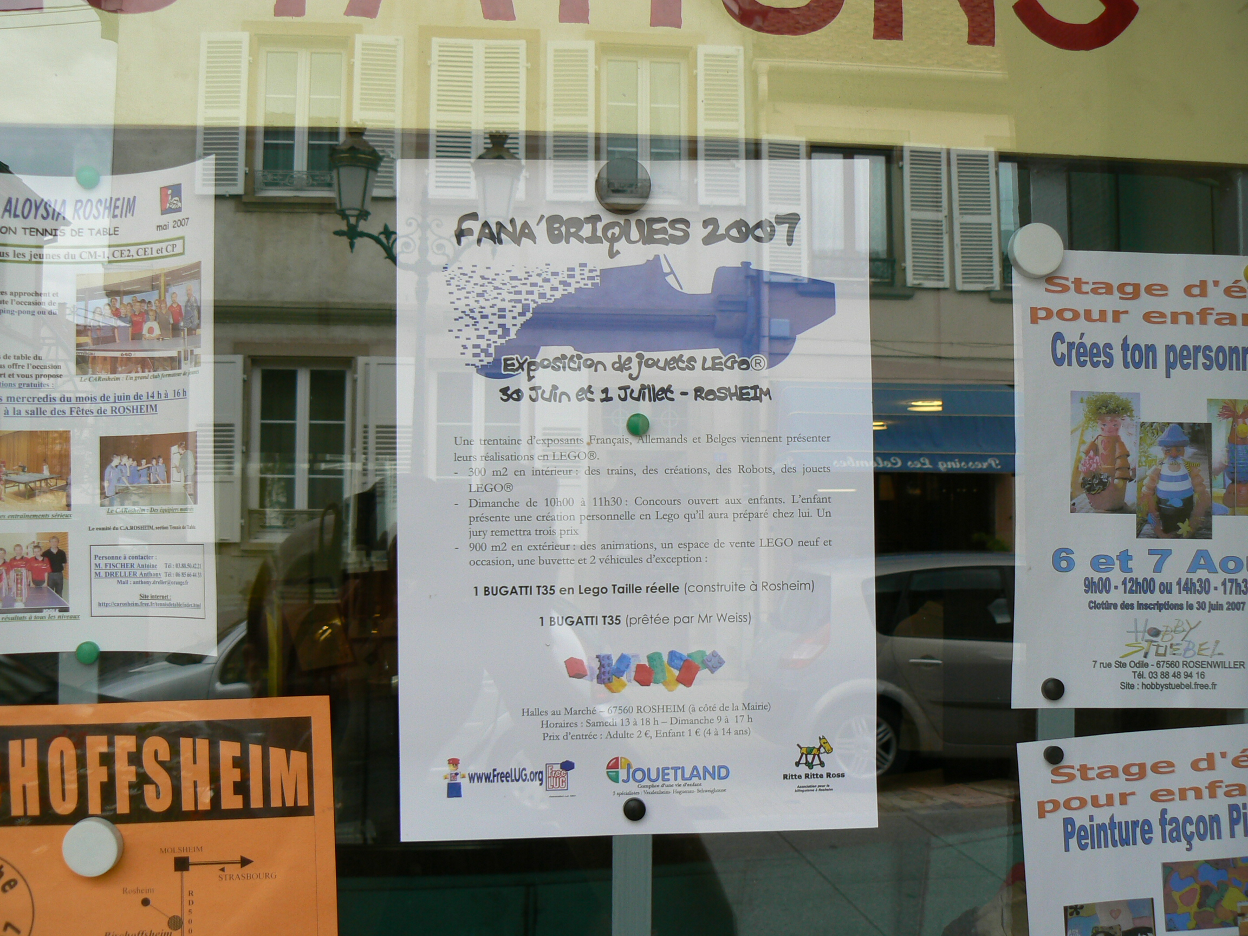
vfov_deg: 39.7
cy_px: 468
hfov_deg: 51.4
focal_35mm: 36
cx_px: 624
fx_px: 1298
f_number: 4
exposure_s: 1/100
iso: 80
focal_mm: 6
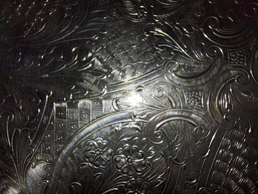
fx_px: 186
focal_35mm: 25
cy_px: 97
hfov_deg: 69.4
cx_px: 129
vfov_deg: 54.9
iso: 50
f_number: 2.4
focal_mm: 2.13
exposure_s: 1/1043
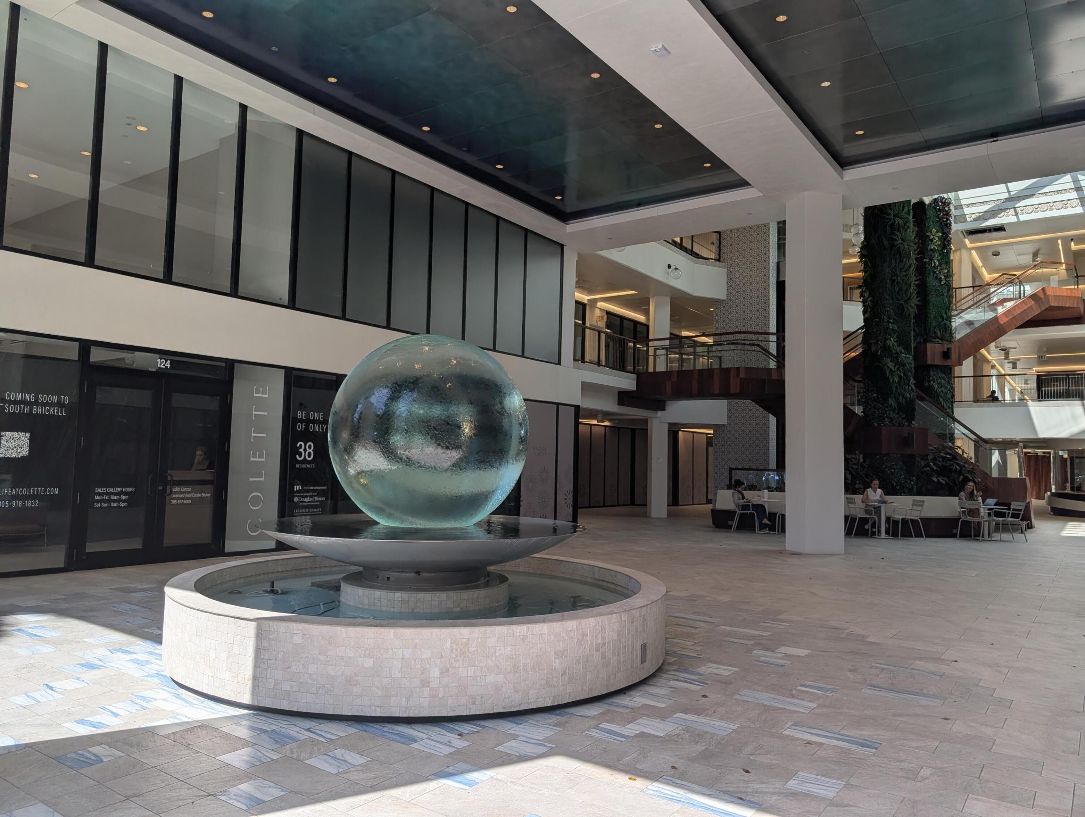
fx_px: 753
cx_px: 542
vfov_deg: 56.9
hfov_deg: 71.5
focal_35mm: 24
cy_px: 408
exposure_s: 1/778
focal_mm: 6.9
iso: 24
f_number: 1.68
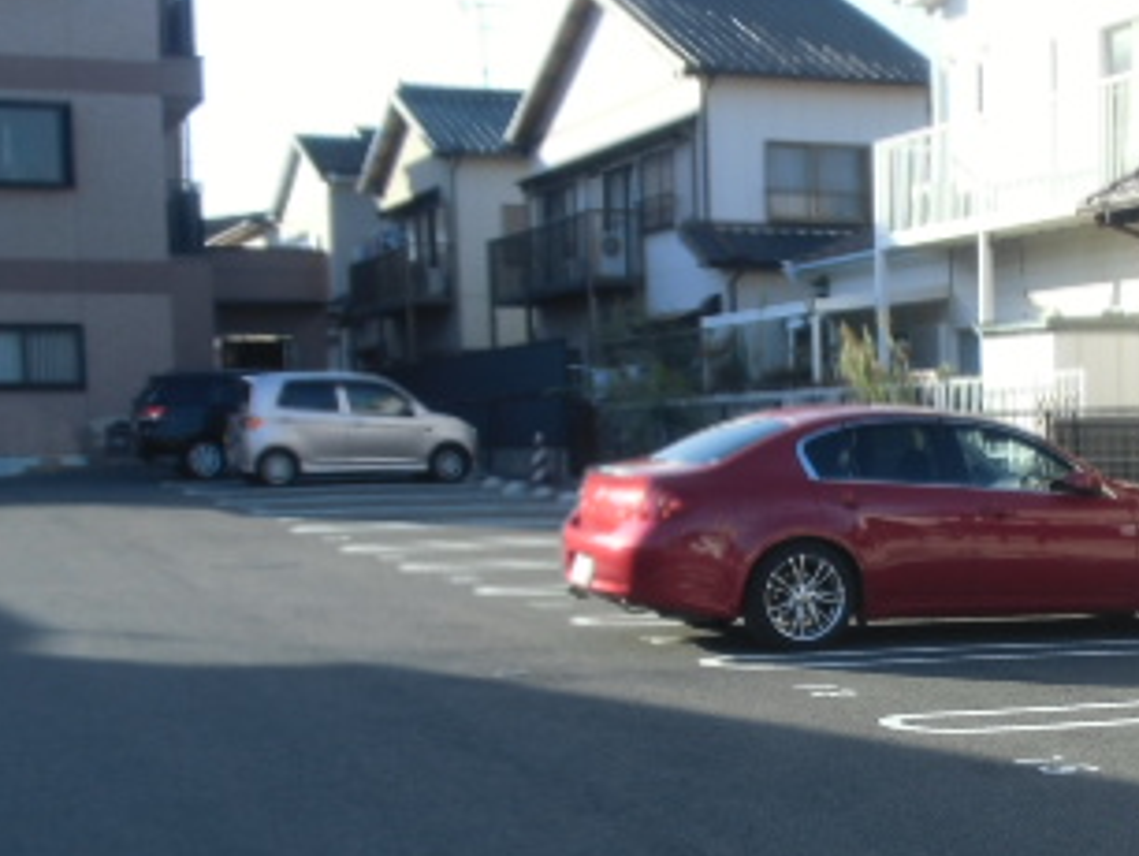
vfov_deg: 20.9
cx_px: 1042
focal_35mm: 69
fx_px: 2272
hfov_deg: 27.1
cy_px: 774
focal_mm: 5.93
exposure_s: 1/200
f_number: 3.7
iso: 64
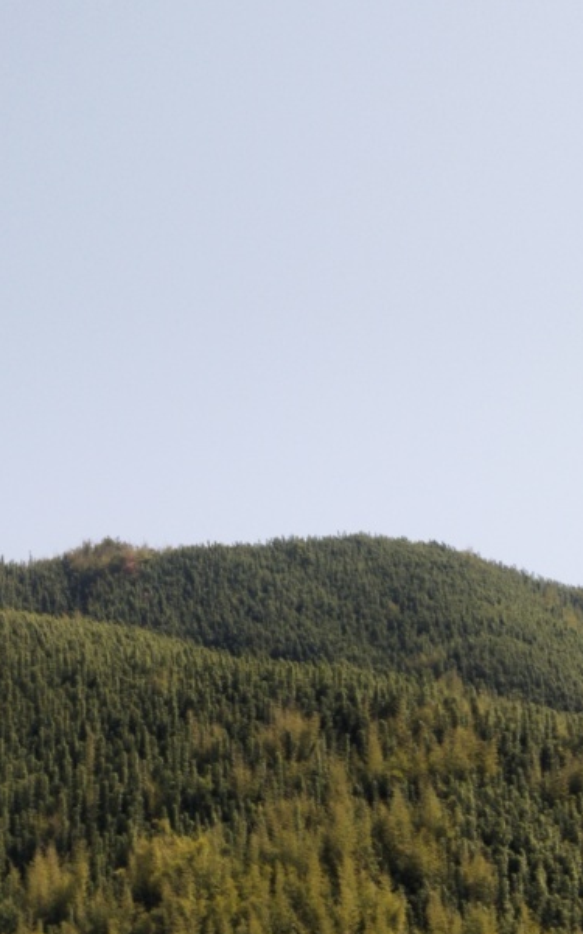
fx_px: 1195
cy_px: 459
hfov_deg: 26.5
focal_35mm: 47
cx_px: 59
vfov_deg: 42.6
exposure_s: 1/1425
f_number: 2
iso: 50
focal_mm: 3.88
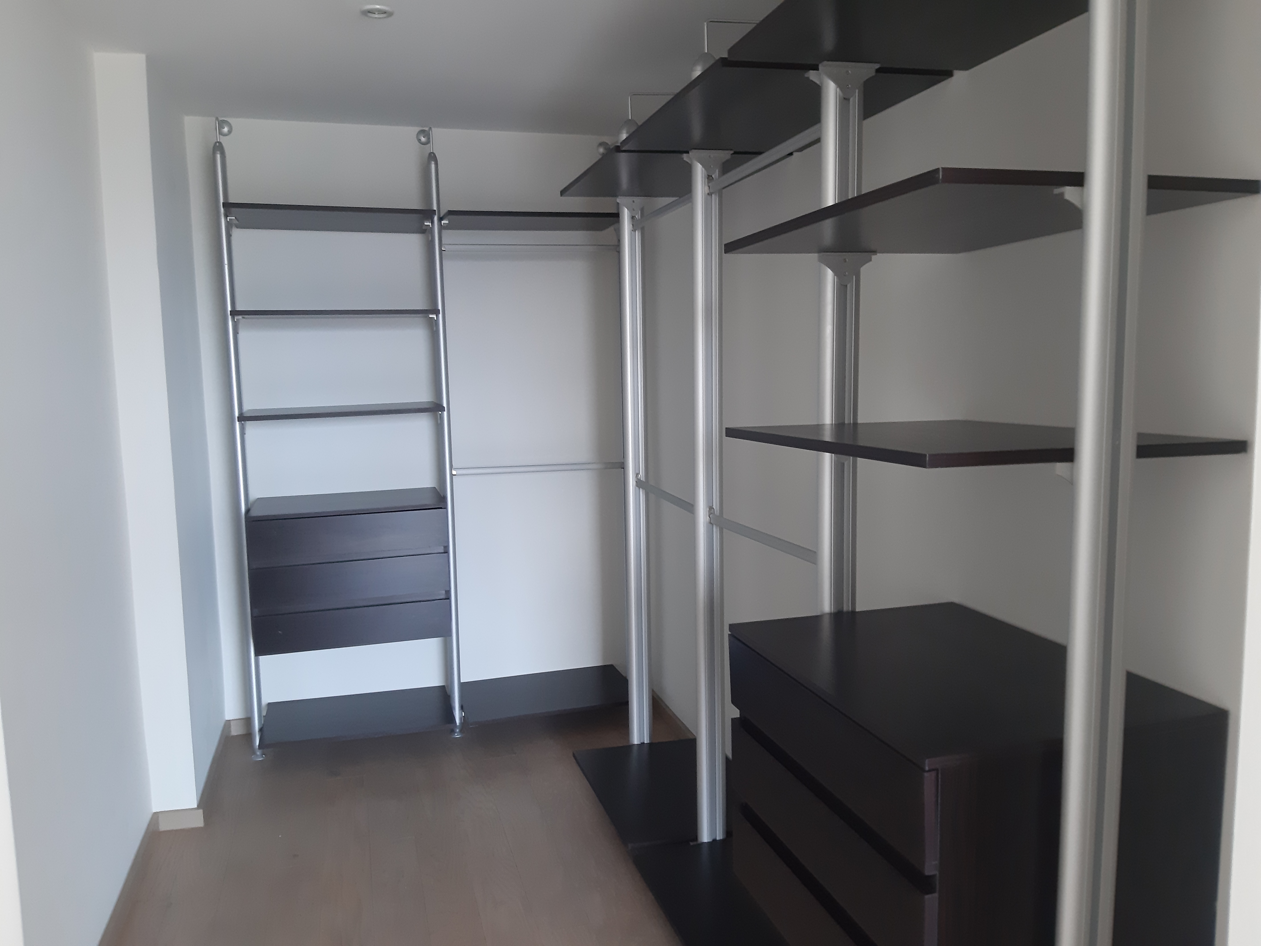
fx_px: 984
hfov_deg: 65.3
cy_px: 473
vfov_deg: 51.4
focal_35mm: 27
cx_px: 630
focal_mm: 3.93
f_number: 1.7
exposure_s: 1/50
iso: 200
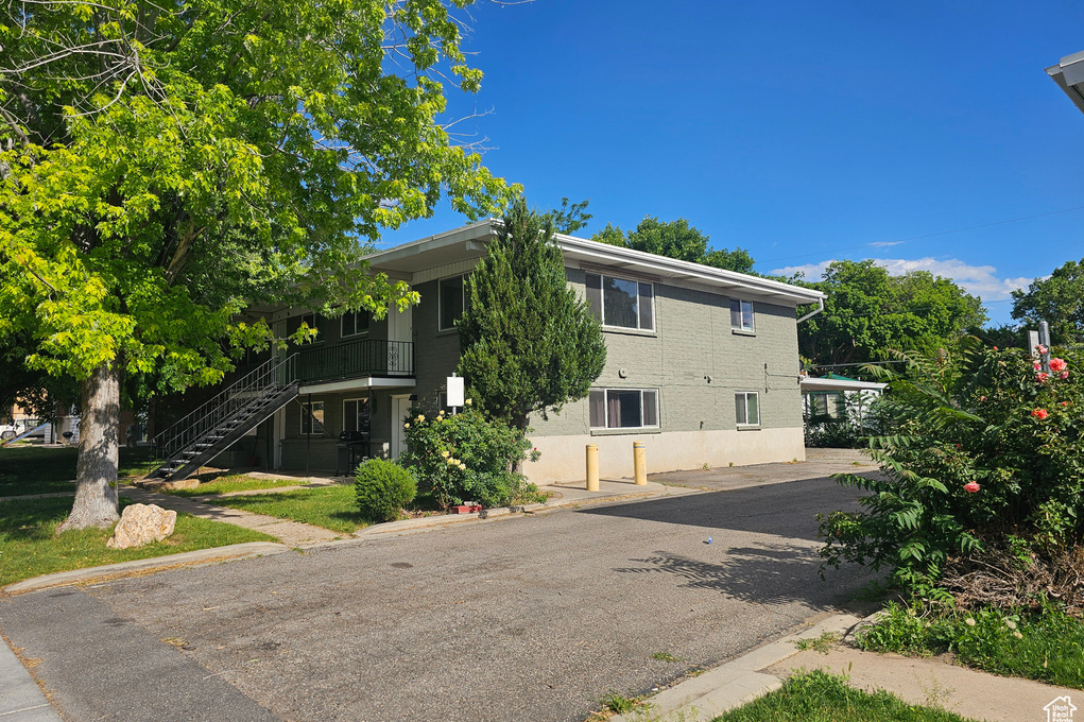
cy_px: 330
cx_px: 543
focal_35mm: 24
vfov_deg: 53.0
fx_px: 722
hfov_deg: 73.8
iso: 10
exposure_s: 1/1064
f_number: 1.7
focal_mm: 6.3
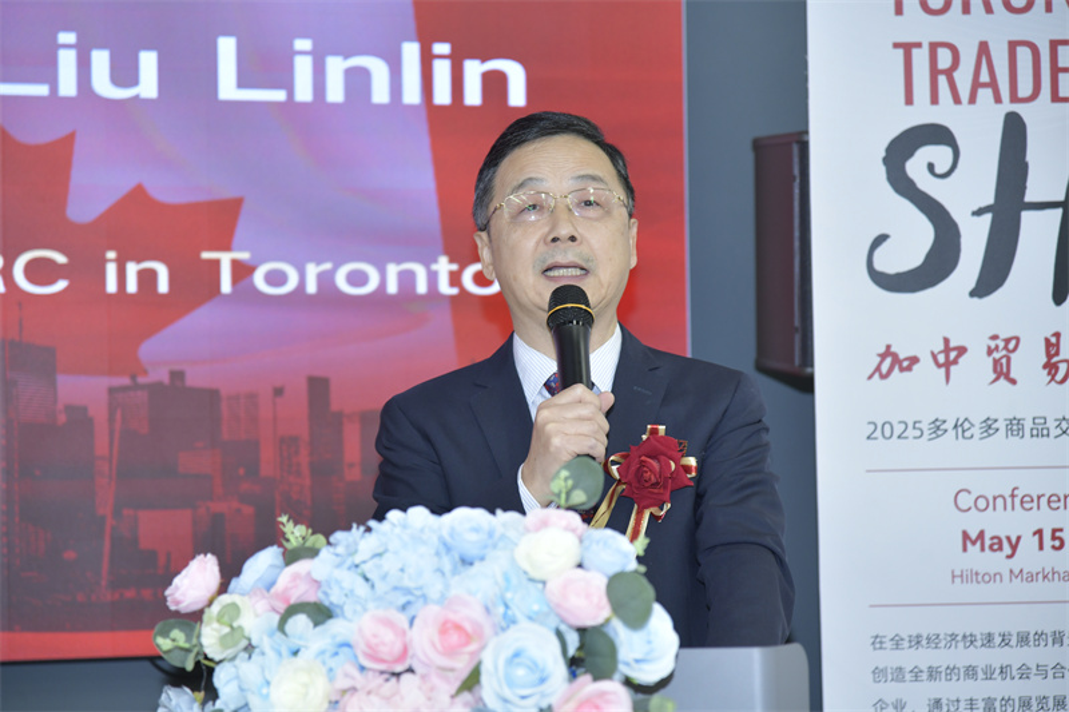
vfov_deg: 11.4
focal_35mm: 120
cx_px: 534
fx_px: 3562
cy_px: 356
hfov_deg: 17.1
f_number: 4
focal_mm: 120
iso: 1000
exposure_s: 1/160
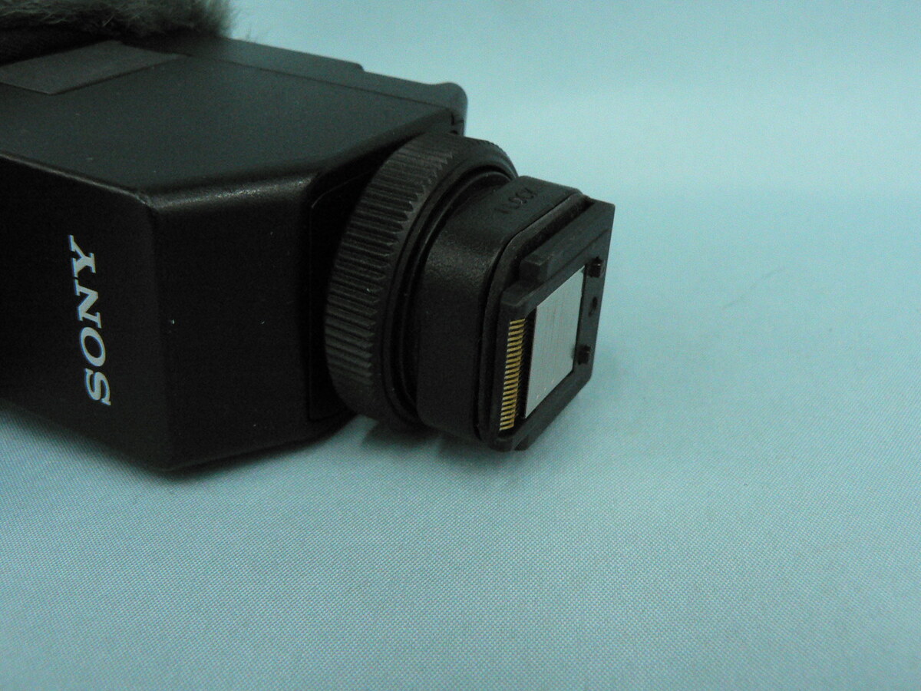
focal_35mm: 36
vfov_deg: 39.7
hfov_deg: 51.4
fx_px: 958
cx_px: 460
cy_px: 346
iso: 400
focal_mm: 6
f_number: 4.5
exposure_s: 1/80
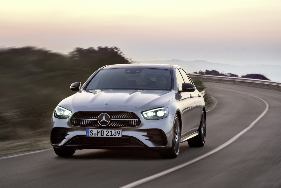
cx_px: 140
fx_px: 937
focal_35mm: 120
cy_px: 94
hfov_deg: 17.1
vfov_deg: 11.4
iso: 100
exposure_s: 3
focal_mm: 120
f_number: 11
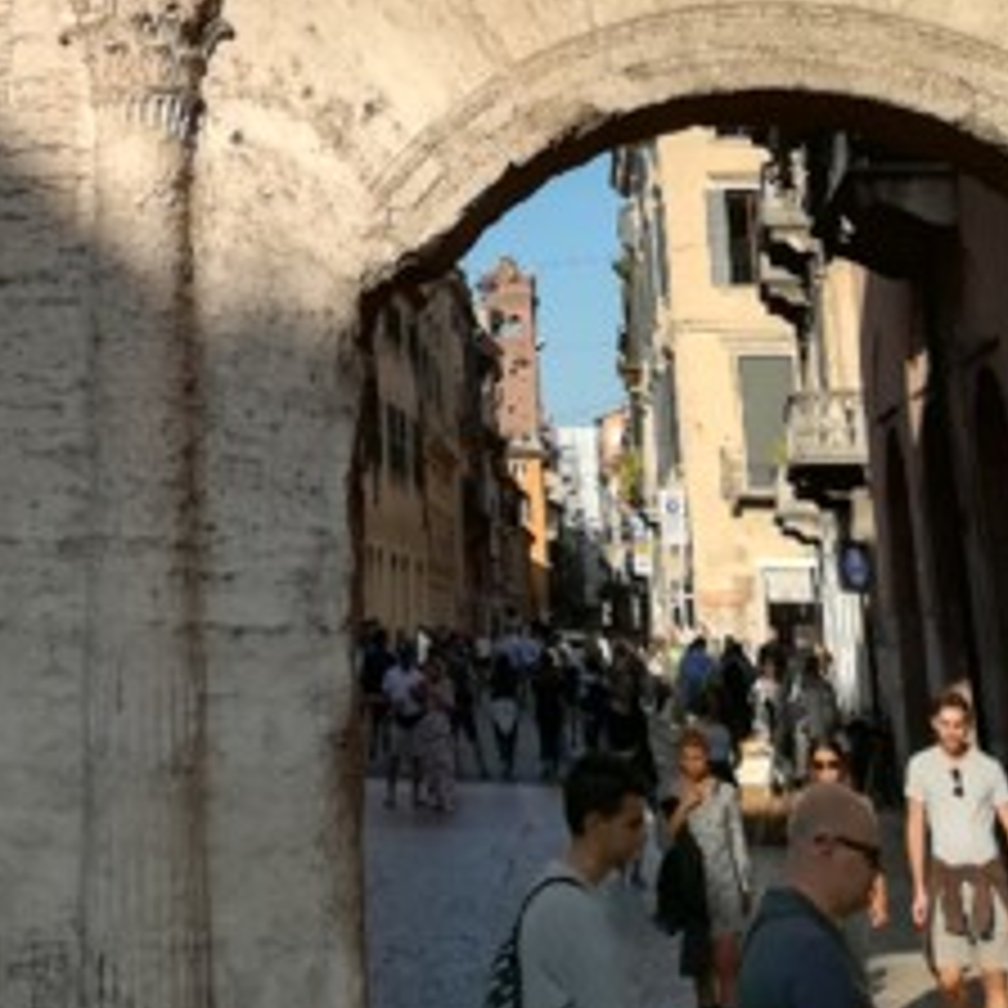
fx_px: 2438
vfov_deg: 21.1
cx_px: 14
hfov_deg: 22.5
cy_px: -328
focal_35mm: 74
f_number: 2.2
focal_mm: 3.83
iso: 50
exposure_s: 1/1206
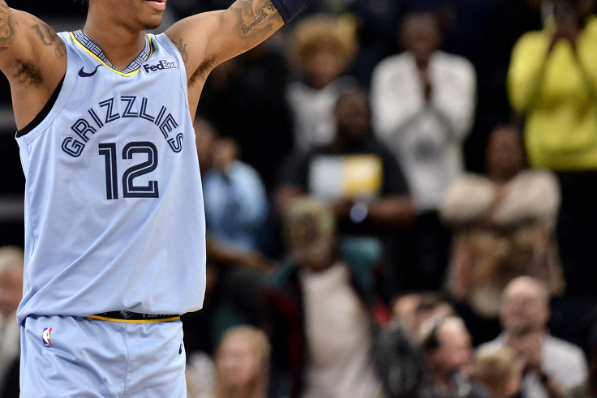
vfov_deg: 2.6
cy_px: 53
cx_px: 114
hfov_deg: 3.9
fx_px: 8658
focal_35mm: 522
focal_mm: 300
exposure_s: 1/1000
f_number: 4
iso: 3200
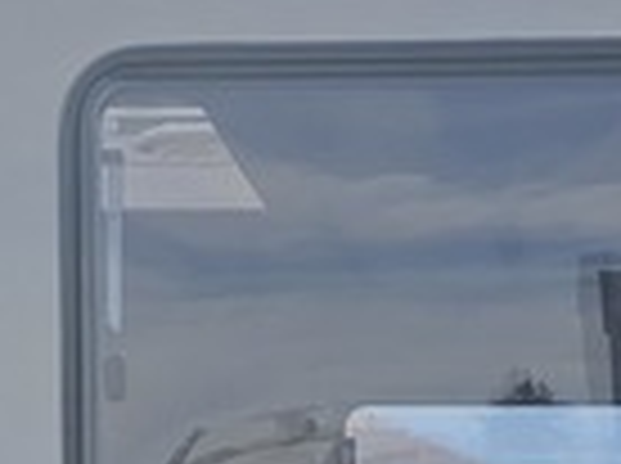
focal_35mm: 167
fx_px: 2991
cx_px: 432
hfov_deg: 11.8
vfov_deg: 7.8
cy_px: 1369
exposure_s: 1/703
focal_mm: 6.3
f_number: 1.7
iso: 12
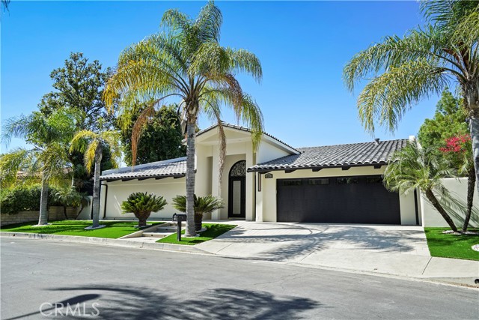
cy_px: 160
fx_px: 319
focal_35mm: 24
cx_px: 240
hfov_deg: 73.7
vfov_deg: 53.2
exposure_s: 1/250
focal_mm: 24
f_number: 7.1
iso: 100
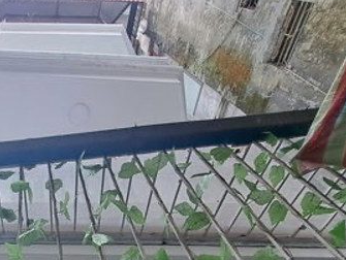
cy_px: 292
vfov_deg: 37.4
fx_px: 310
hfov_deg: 47.9
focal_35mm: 31
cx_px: -2
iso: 64
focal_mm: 1.74
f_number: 2.2
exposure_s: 1/100
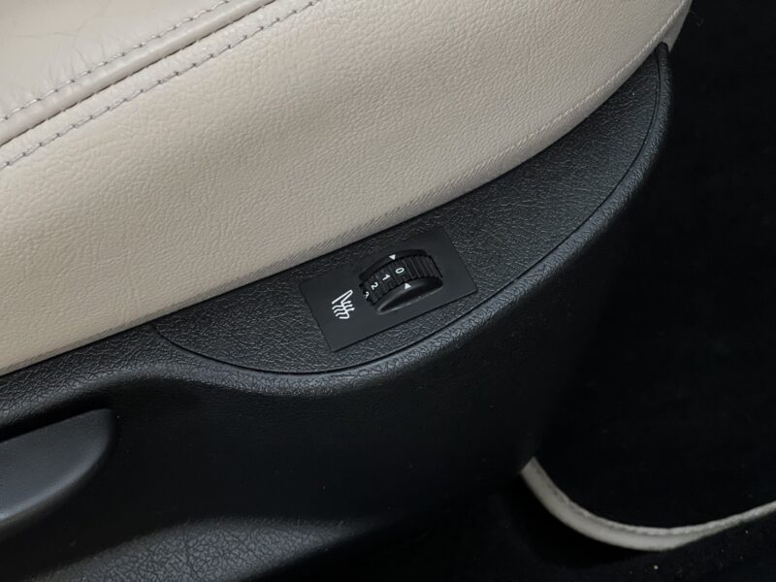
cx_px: 388
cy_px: 291
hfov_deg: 25.3
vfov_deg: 19.1
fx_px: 1726
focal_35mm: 77
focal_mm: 9
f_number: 2.8
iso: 400
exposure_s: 1/40
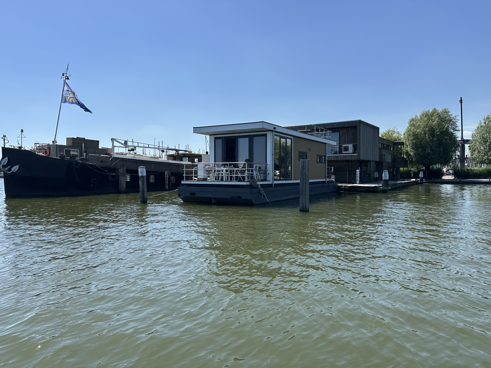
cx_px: 246
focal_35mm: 24
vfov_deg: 56.8
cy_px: 184
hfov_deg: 71.6
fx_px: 340
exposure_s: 1/5525
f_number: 1.78
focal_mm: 6.86
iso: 80
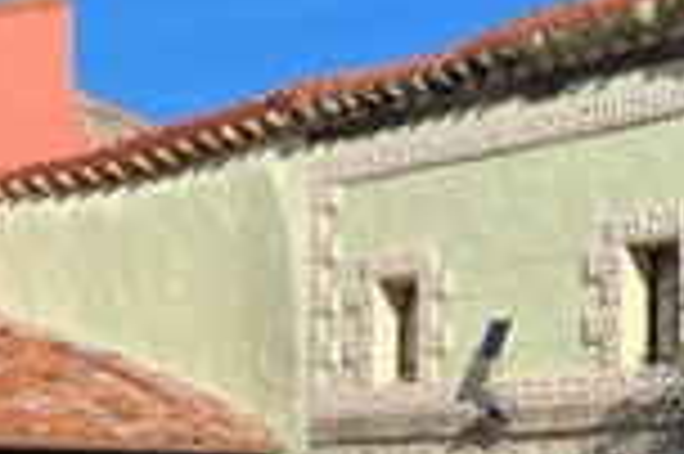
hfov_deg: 15.9
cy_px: 521
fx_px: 2164
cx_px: 1130
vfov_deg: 11.8
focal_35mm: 114
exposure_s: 1/3788
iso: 32
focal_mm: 5.1
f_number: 1.6
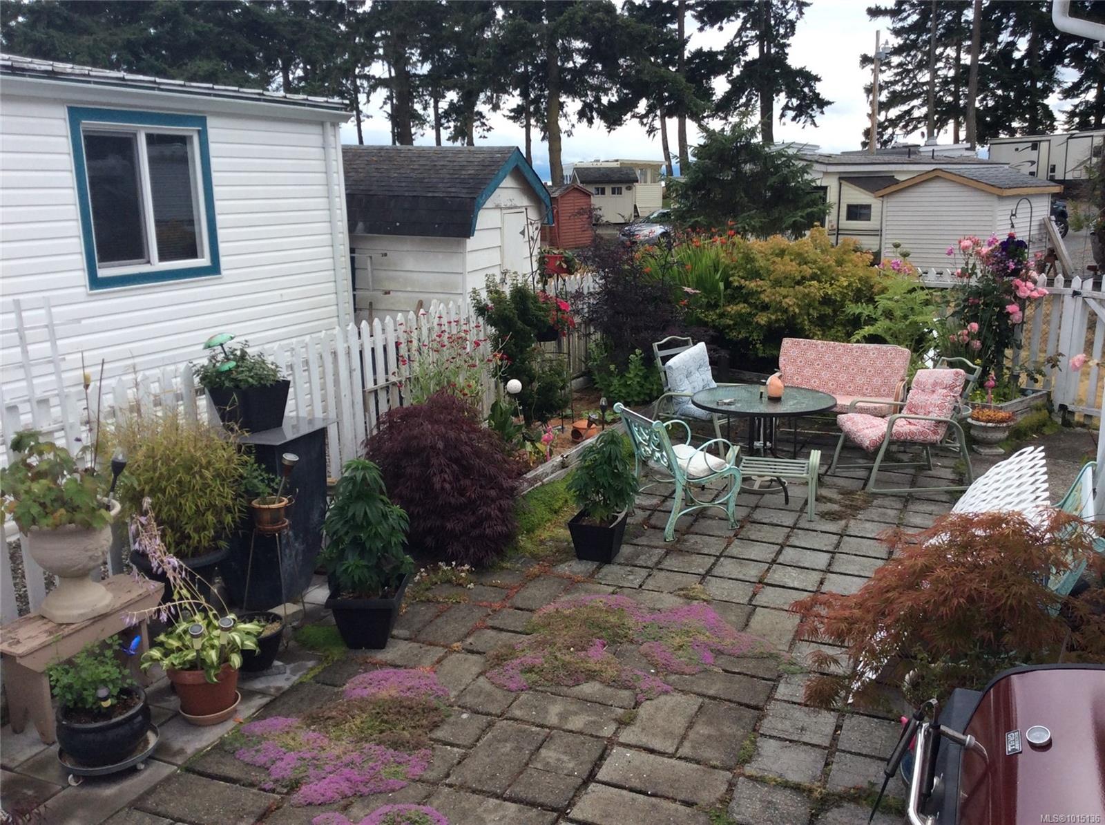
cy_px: 412
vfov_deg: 44.0
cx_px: 552
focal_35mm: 32
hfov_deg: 56.9
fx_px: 1020
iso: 32
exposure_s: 1/817
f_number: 2.4
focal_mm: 3.3
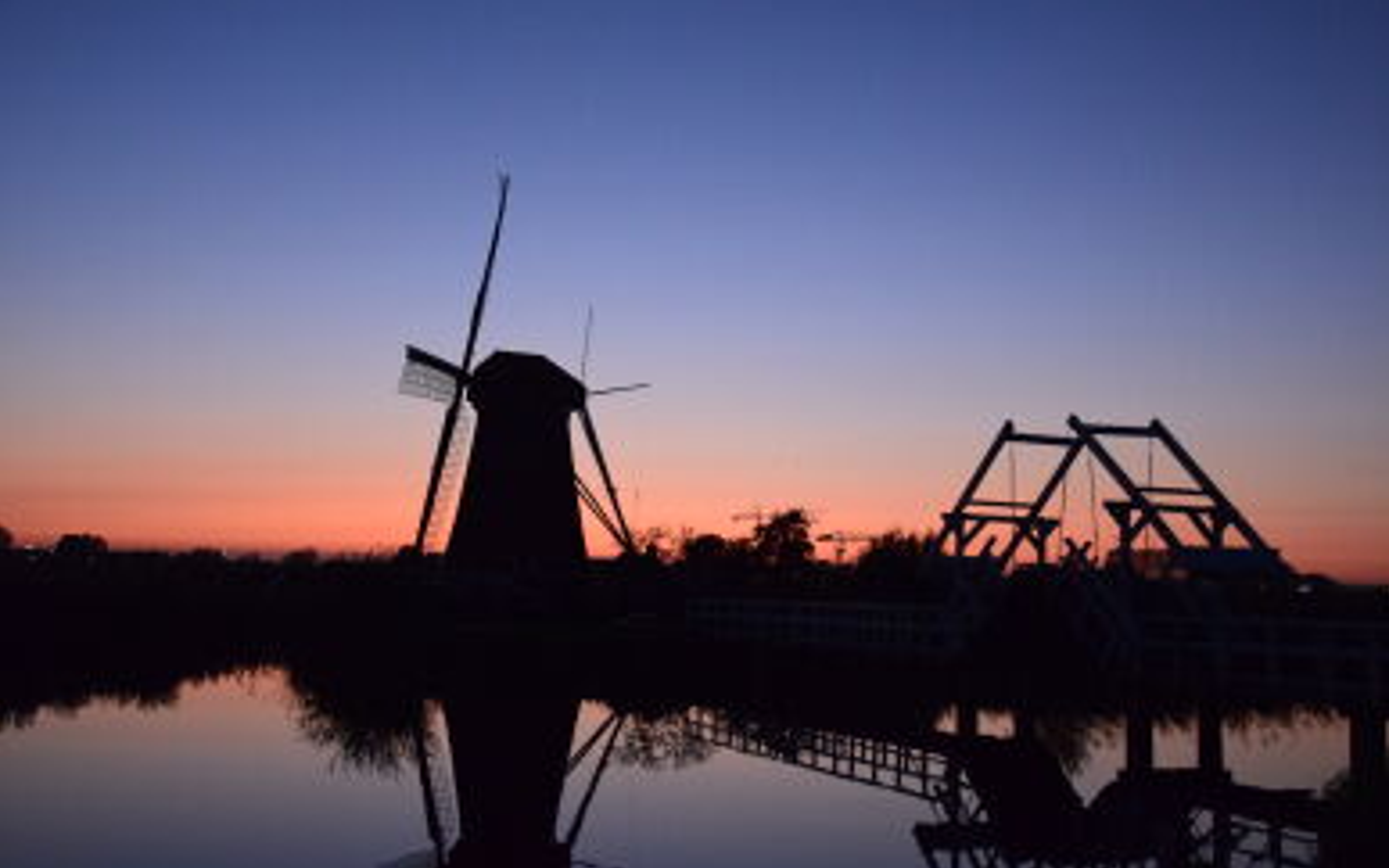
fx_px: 1497
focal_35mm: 40
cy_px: 461
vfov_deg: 32.4
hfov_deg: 49.8
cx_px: 714
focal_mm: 25
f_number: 4
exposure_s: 1/30
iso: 3200
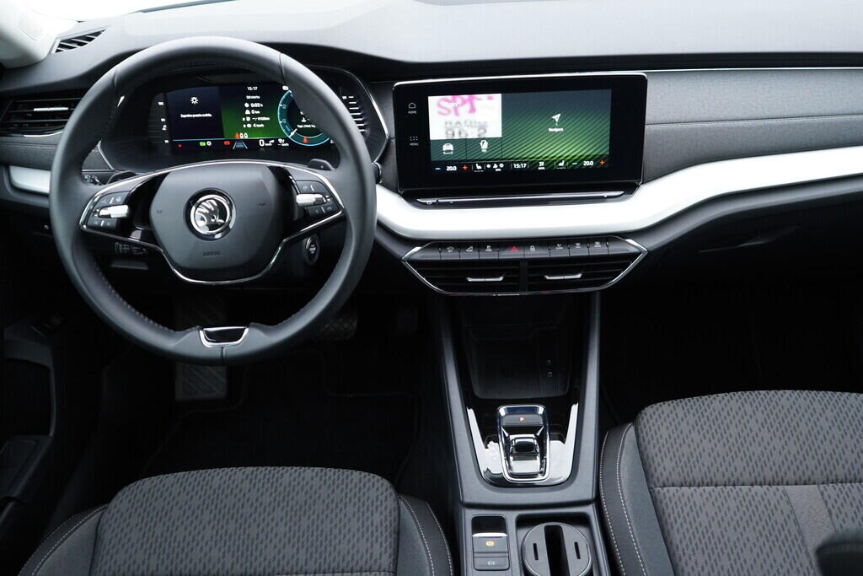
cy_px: 288
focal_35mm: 36
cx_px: 432
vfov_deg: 36.9
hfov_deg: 53.1
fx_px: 863
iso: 320
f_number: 2.8
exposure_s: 1/40
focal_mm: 24
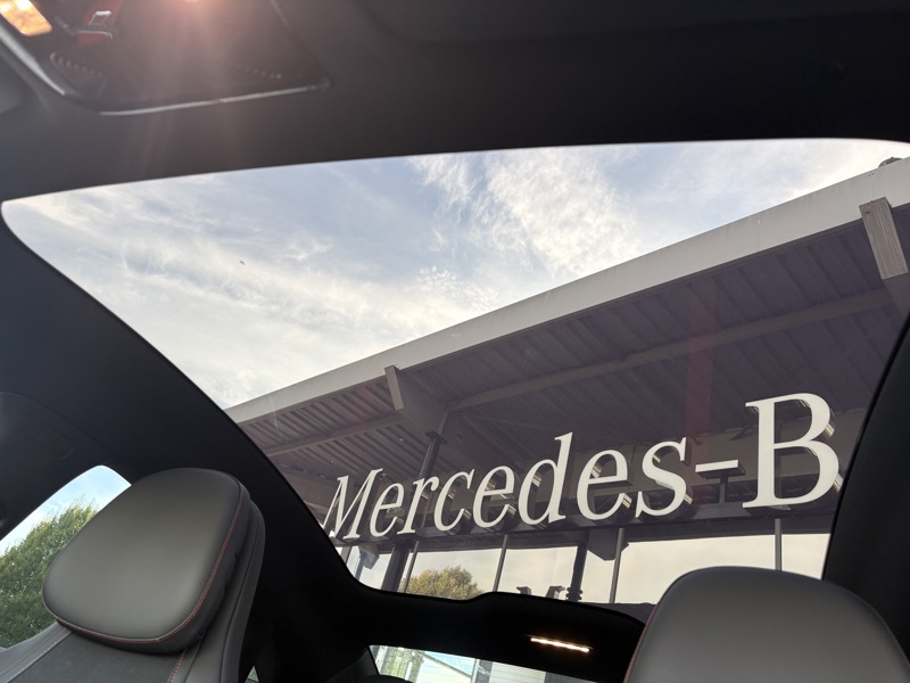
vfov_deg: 53.1
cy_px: 342
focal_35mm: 26
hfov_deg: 67.3
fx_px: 683
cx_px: 455
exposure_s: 1/121
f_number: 1.6
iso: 64
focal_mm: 5.96
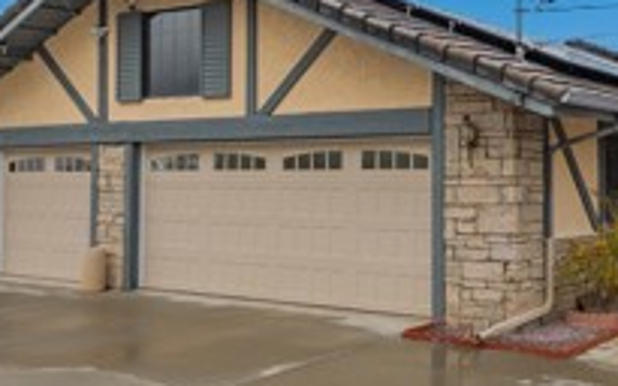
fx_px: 859
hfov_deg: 38.7
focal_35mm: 51
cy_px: 148
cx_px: 452
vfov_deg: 25.3
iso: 100
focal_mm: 16
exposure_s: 1/400
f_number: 7.1
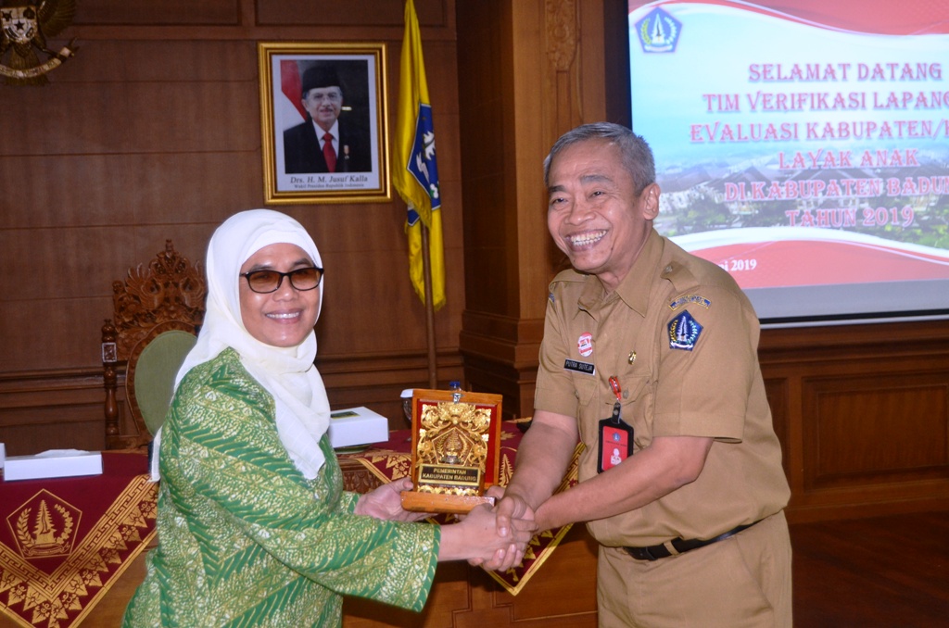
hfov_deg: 37.9
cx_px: 474
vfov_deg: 25.6
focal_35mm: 52
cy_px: 314
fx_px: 1381
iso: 800
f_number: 4.5
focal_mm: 35
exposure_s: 1/60
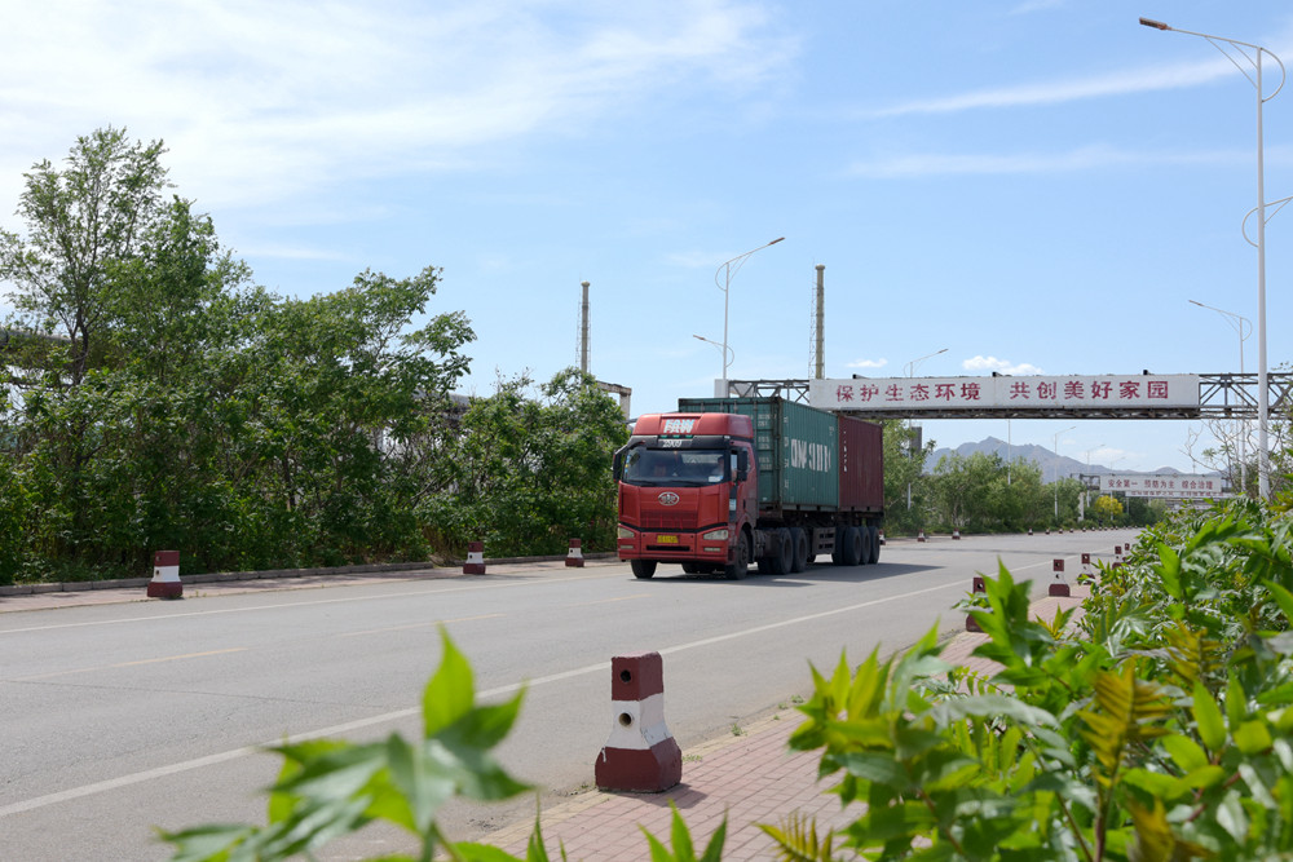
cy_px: 431
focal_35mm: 38
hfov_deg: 50.7
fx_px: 1365
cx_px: 646
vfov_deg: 35.1
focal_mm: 38
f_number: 10
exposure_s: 1/400
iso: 200
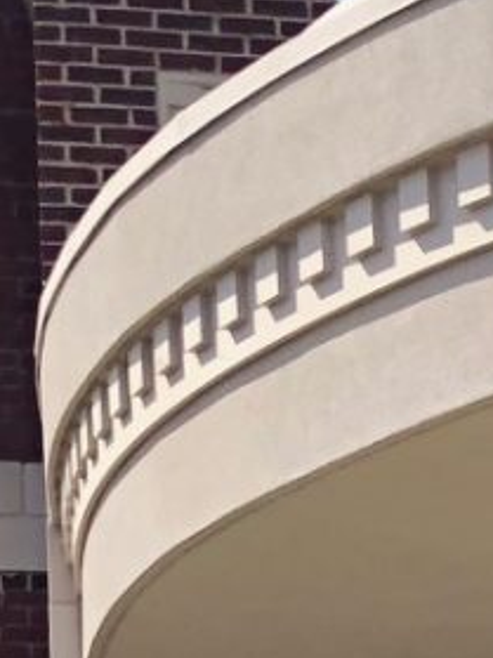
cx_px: 1316
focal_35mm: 193
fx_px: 3668
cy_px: 1424
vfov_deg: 9.4
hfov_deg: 7.1
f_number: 1.8
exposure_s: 1/1200
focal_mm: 4
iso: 20
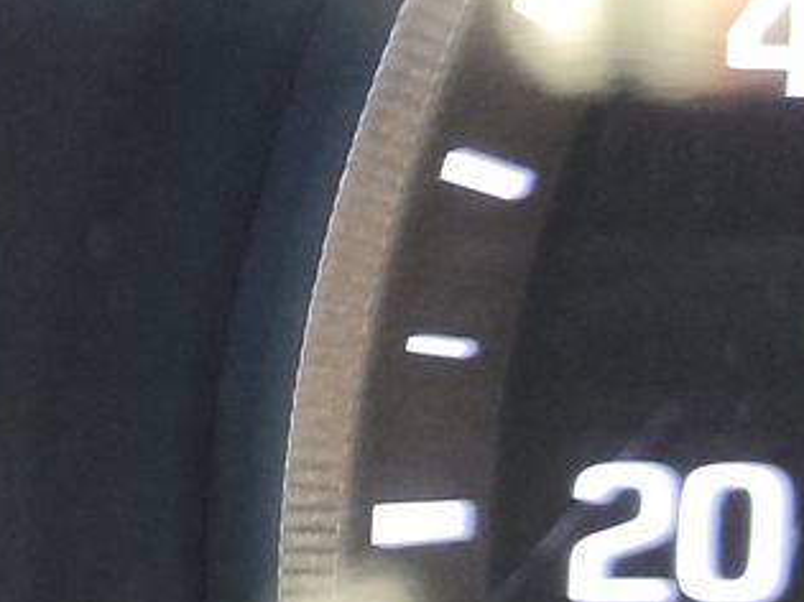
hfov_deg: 14.3
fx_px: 2833
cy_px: 457
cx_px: -638
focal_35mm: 122
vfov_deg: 12.1
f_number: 1.8
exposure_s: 1/30
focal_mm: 6.7
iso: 890
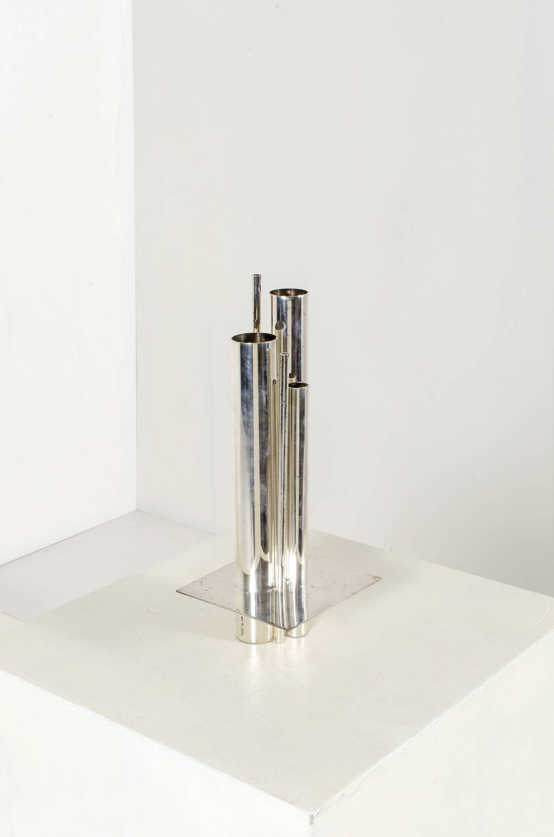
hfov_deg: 25.6
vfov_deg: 37.9
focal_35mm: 52
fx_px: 1217
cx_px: 277
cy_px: 418
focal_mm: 35
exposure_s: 1/160
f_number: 18
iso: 100
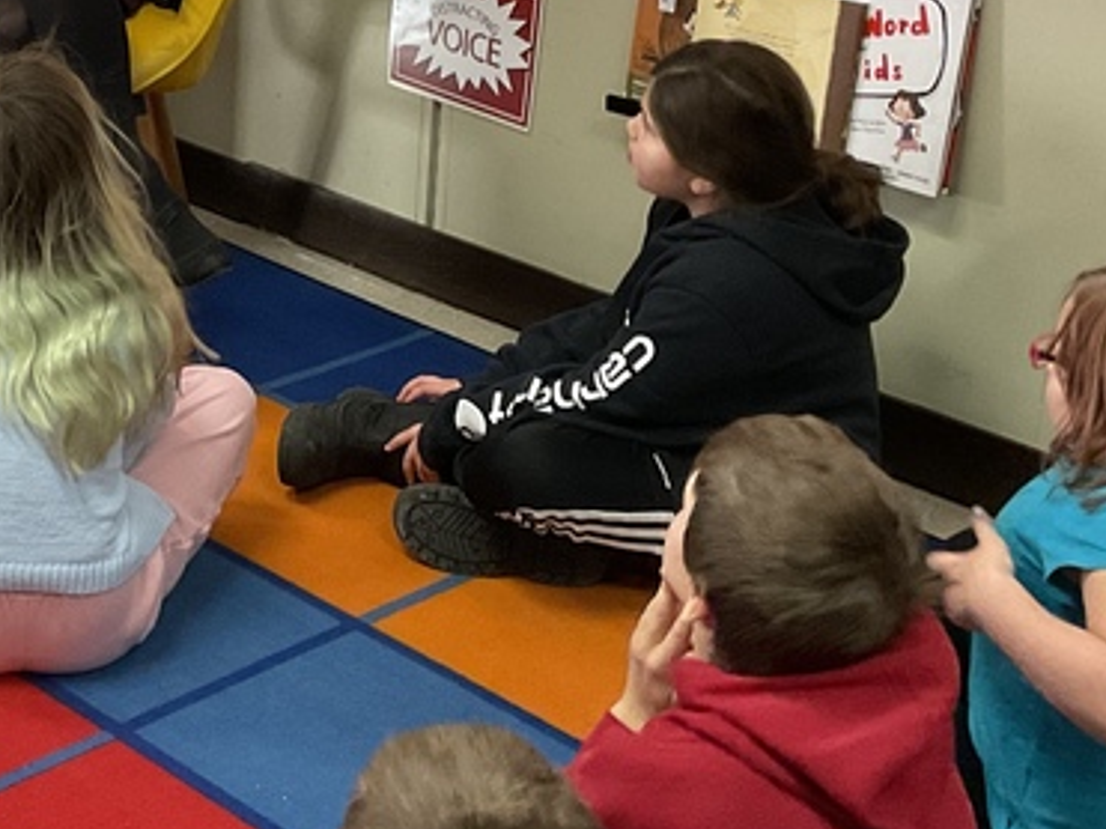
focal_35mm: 80
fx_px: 2555
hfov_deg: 23.9
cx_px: 152
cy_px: 206
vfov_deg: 18.3
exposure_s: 1/60
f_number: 1.8
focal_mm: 3
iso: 250
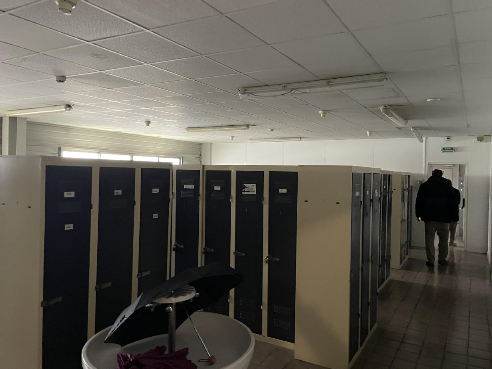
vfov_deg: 51.3
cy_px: 180
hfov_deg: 65.3
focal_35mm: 27
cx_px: 254
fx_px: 384
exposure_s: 1/30
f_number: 1.6
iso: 640
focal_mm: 4.2
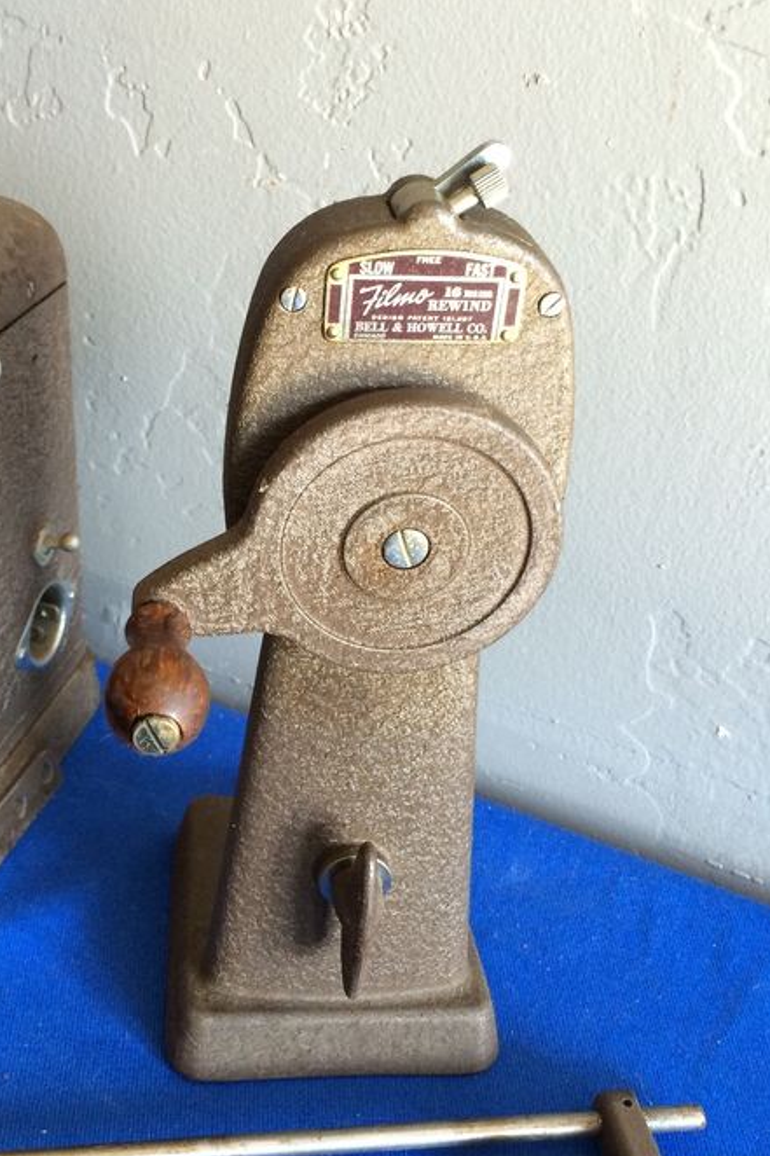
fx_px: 1316
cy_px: 572
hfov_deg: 32.4
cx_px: 271
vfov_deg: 47.4
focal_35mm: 41
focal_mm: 4.15
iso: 80
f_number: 2.2
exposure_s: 1/30
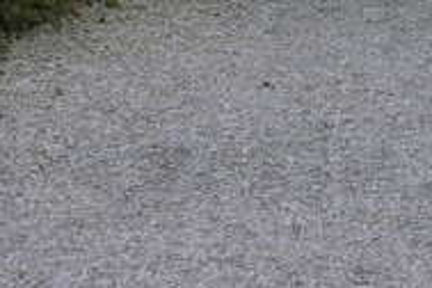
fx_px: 2340
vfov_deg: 6.9
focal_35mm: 195
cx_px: 595
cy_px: -219
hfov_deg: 10.3
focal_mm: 13.2
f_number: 5.1
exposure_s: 1/144
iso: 50
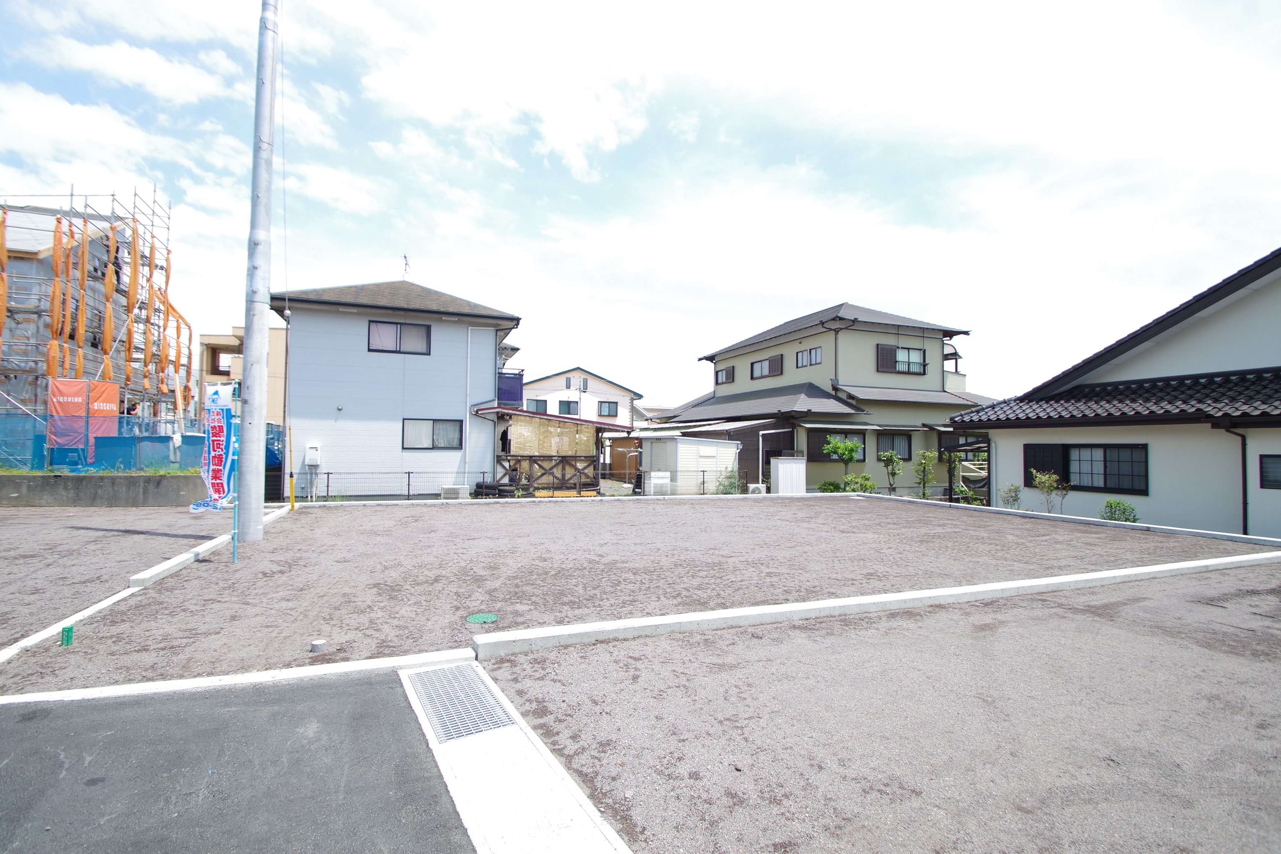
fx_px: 534
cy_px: 427
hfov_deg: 100.4
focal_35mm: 15
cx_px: 640
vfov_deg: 77.3
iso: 100
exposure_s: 1/200
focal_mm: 10
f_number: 7.1
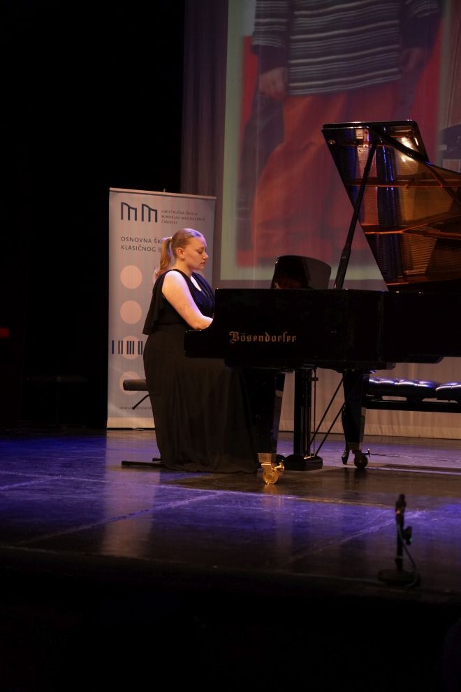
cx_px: 230
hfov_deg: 18.2
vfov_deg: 27.0
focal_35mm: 75
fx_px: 1441
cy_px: 346
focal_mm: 50
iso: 2000
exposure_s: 1/160
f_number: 2.8
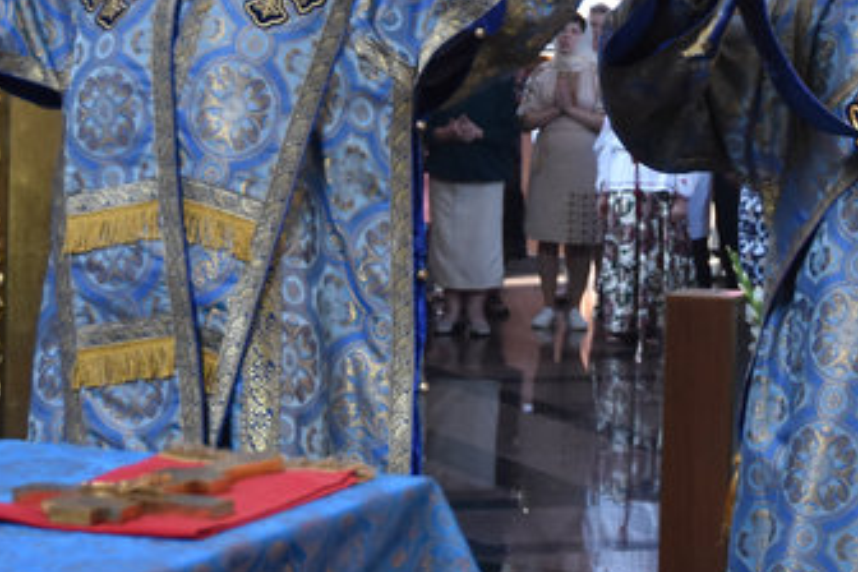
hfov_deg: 14.5
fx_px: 3373
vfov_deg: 9.6
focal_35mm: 142
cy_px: 9
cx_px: 347
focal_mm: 31
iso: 1100
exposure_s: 1/125
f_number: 4
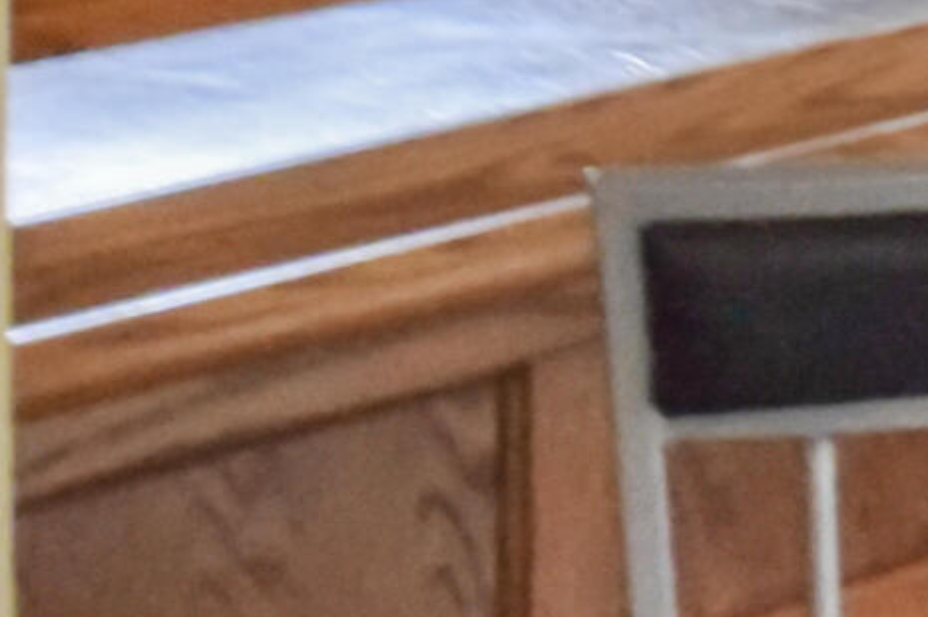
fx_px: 4482
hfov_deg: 9.7
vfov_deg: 7.7
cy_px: -464
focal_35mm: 174
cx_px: 2573
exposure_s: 1/20
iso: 6400
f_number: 22
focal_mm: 18
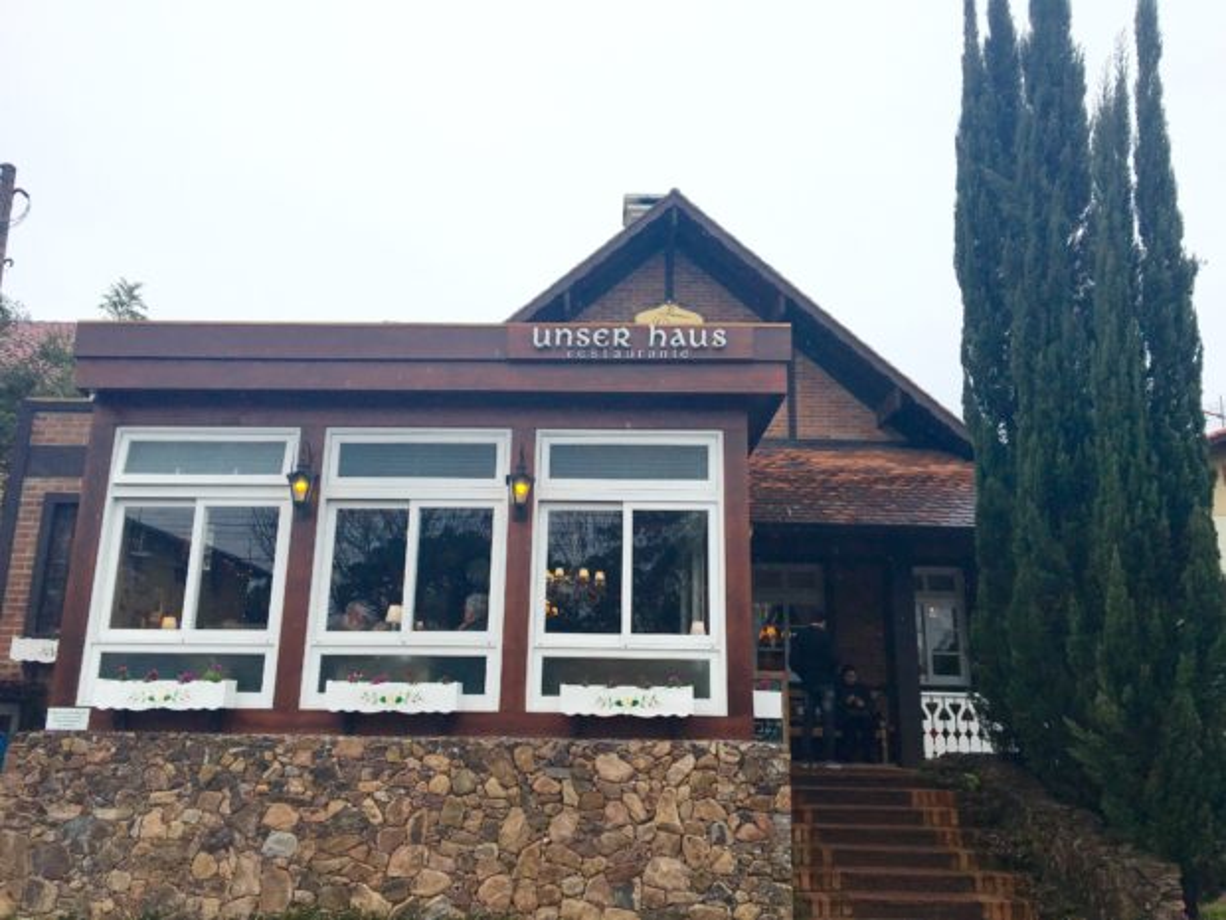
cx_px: 613
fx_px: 1027
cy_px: 460
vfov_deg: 48.2
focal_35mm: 29
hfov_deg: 61.7
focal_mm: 4.15
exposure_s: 1/1083
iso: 25
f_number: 2.2
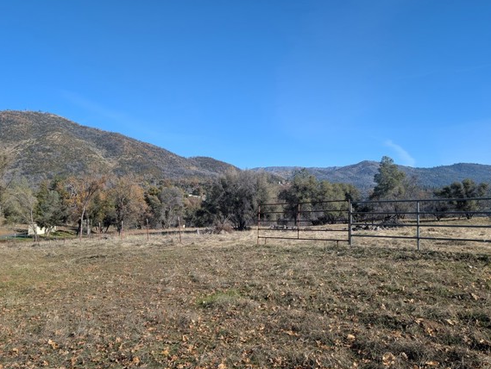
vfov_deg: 51.4
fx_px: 383
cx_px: 254
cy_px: 186
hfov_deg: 65.3
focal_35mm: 27
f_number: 1.68
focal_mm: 6.9
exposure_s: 1/782
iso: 20
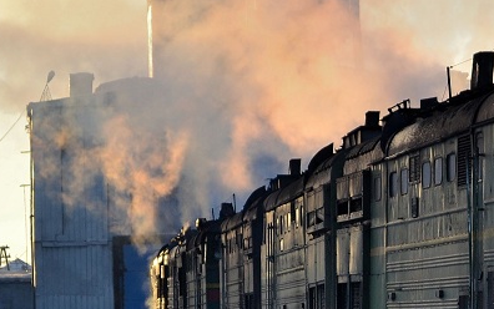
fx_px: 3429
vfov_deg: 5.2
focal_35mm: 255
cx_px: 591
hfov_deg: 8.2
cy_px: 297
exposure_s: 1/125
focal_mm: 55
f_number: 5.6
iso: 110
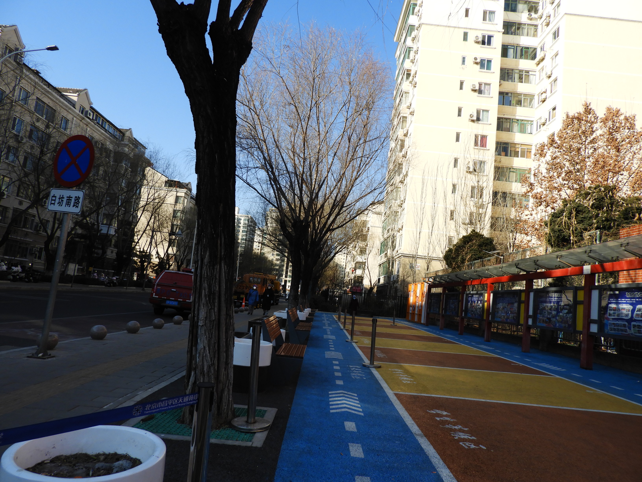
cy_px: 241
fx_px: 445
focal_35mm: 24
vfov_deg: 56.8
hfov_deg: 71.6
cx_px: 321
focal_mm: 4.3
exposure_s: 1/800
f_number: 3.3
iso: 100
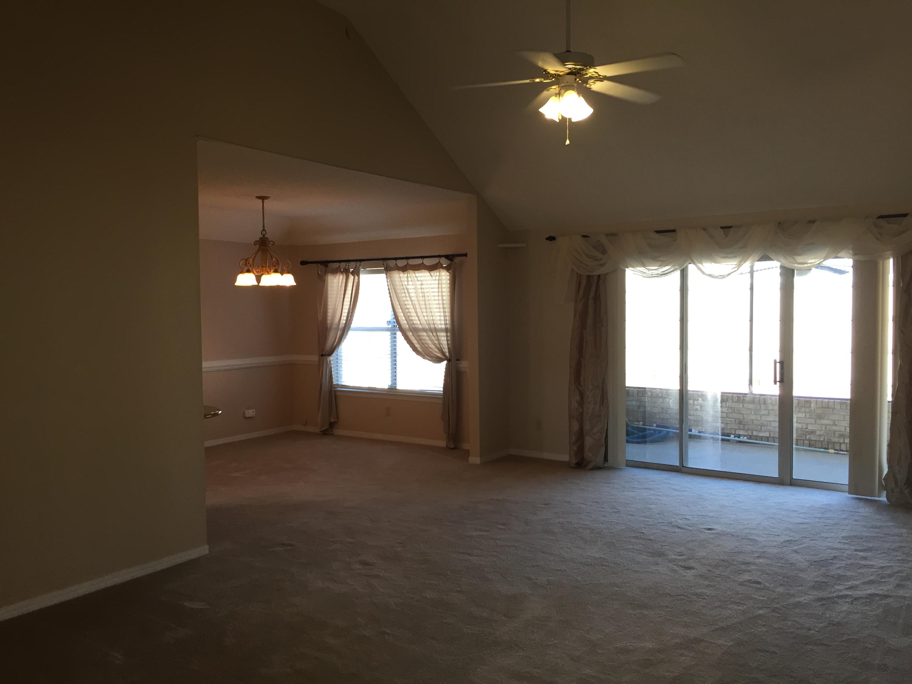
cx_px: 456
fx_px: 764
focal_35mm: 29
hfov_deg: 61.7
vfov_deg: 48.2
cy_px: 342
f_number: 2.2
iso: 32
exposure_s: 1/30
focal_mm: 4.15
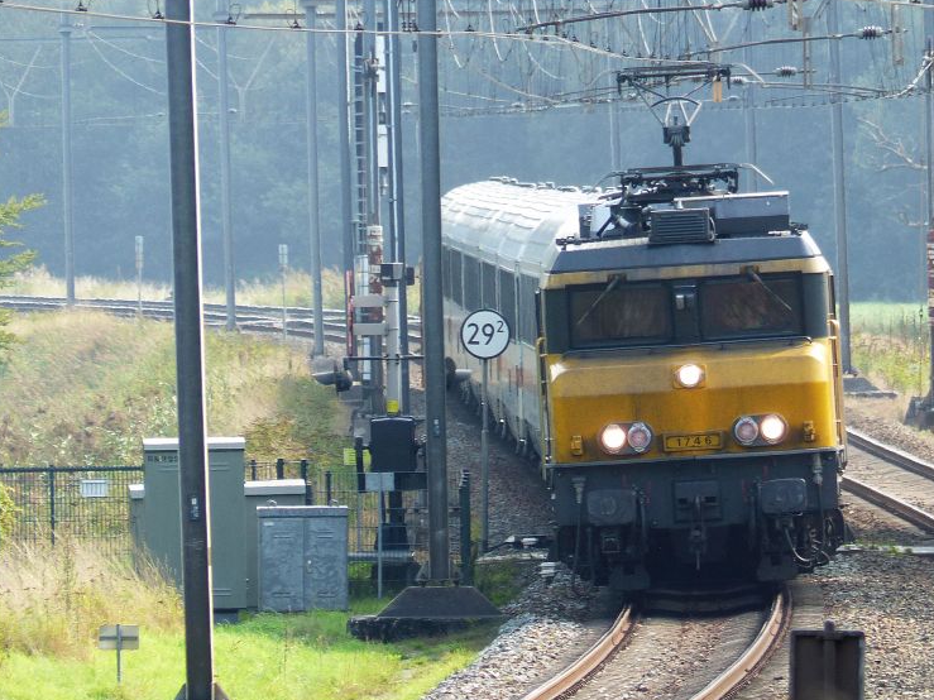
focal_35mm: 974
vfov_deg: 1.5
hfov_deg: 2.0
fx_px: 26276
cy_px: 368
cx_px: 712
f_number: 4
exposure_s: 1/200
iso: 100
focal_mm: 108
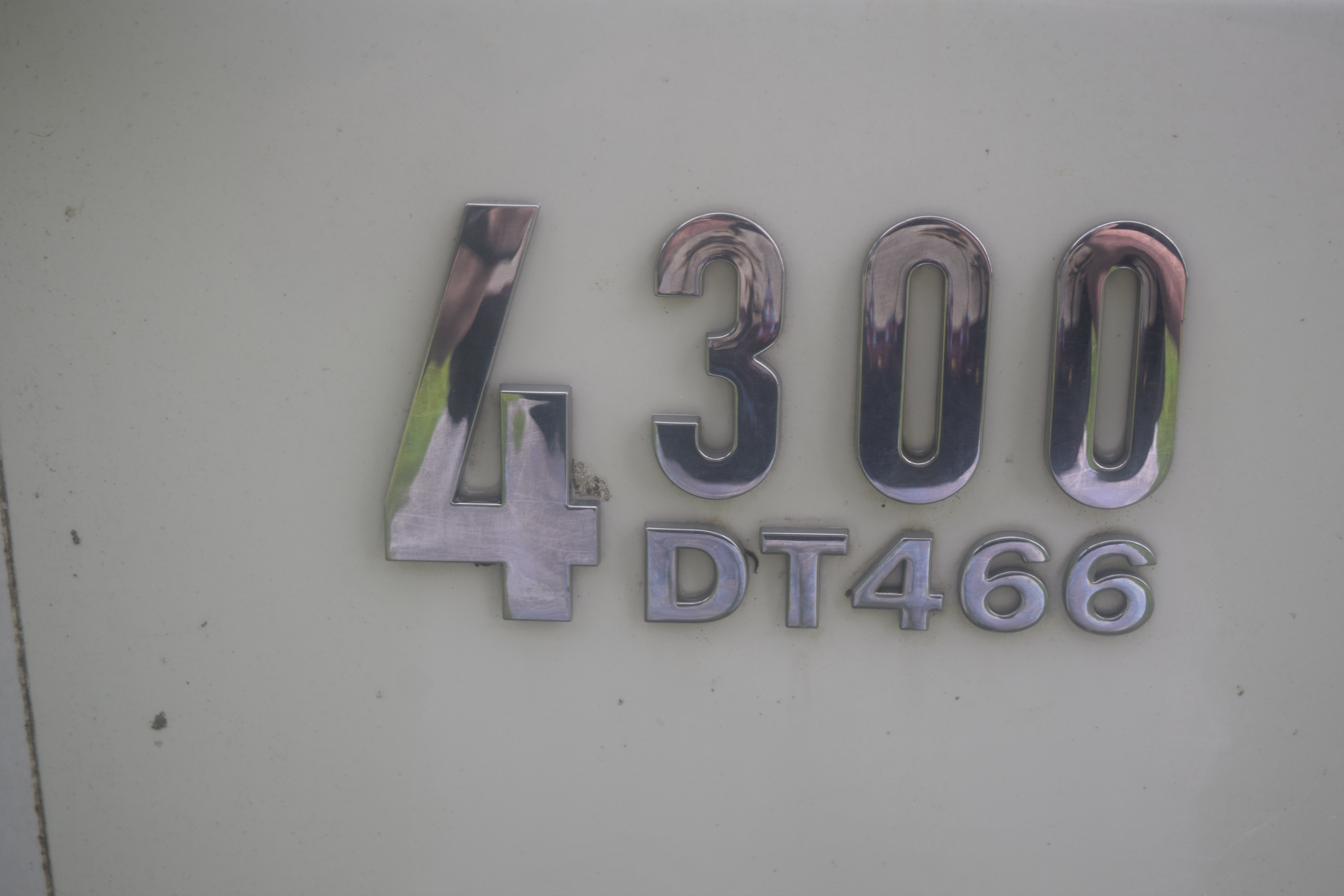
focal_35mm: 60
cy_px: 448
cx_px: 672
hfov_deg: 33.4
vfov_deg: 22.6
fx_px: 2240
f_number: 5.6
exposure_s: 1/125
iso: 400
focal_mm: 40
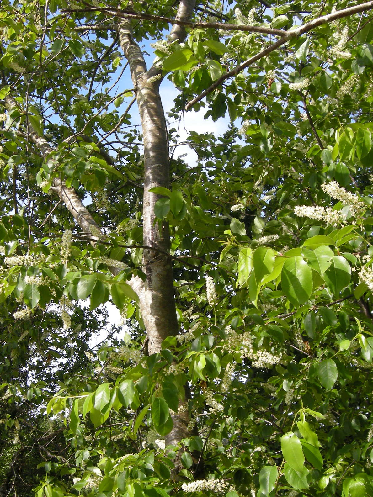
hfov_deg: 27.5
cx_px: 146
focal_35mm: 53
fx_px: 761
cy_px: 271
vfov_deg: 36.1
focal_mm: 7.5
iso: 64
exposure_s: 1/143
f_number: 4.8
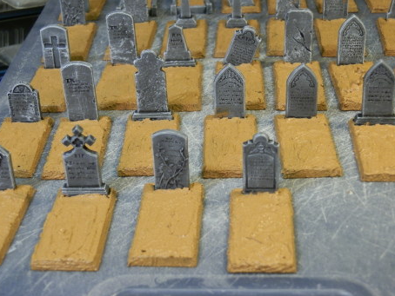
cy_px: 125
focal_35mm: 72
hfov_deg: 27.0
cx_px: 193
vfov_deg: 20.4
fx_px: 822
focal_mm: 10.99
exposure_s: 1/15
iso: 200
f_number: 3.7
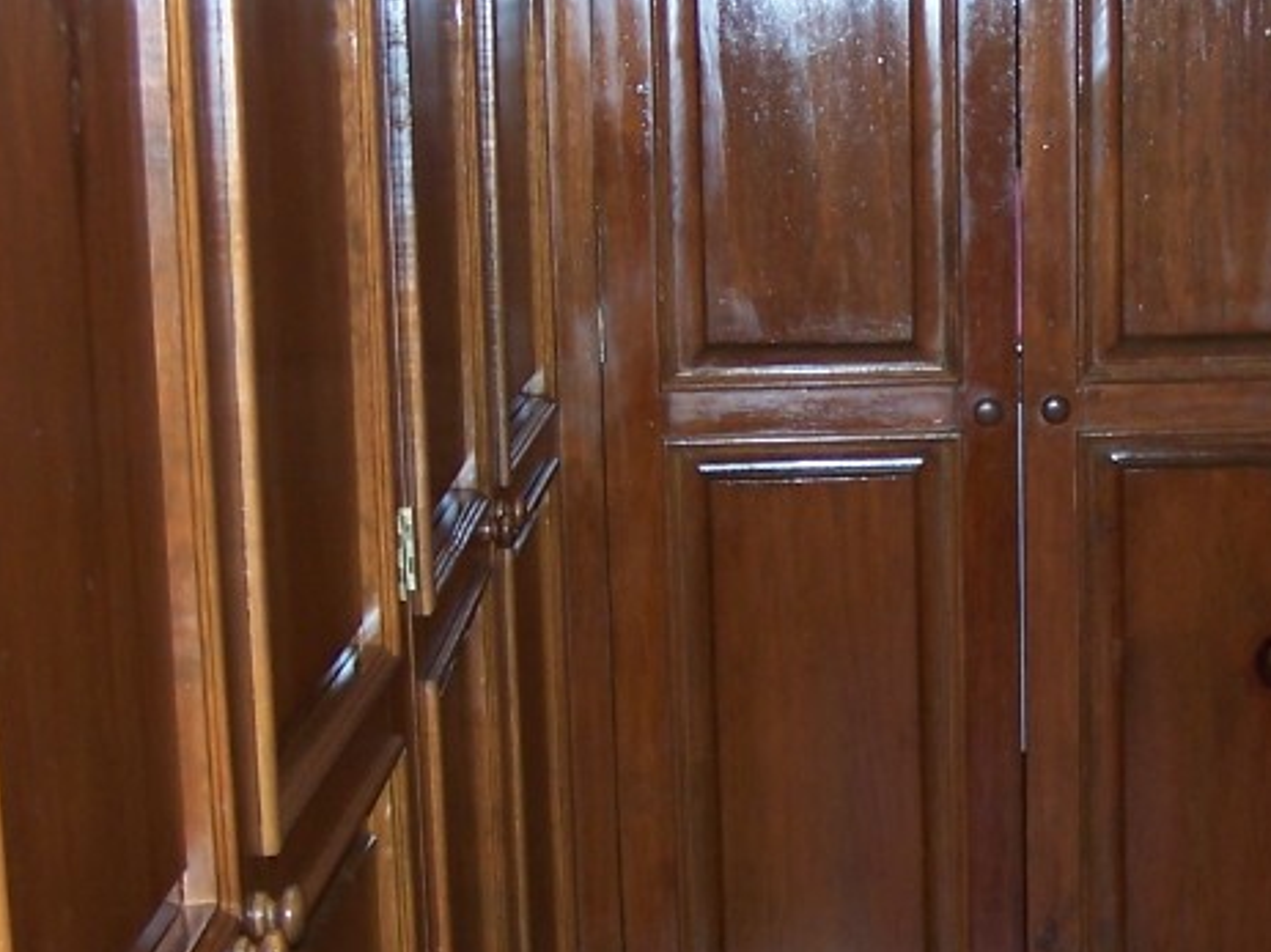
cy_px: 480
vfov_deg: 17.6
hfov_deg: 22.9
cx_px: 1046
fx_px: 3083
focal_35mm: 84
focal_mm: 6.3
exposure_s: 1/60
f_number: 2.8
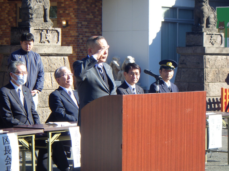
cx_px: 114
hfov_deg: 14.1
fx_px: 926
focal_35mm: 140
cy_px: 86
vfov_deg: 10.6
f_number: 5.5
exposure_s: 1/200
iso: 125
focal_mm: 25
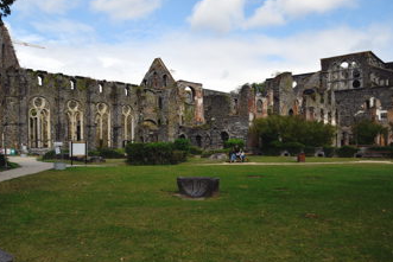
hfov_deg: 63.6
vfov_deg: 44.9
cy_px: 150
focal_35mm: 29
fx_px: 317
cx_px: 201
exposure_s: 1/2000
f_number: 4.5
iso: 100
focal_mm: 16
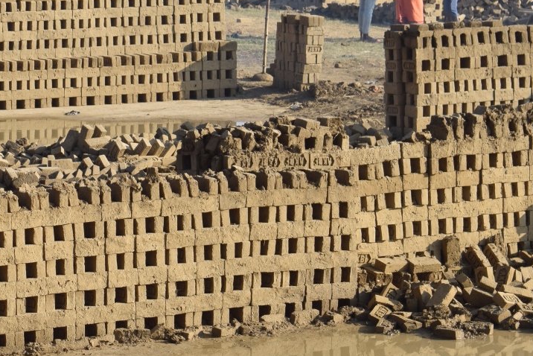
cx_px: -28
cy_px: 37
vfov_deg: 6.6
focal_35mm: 207
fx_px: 3070
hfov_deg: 9.8
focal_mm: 55
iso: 100
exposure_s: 1/160
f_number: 9
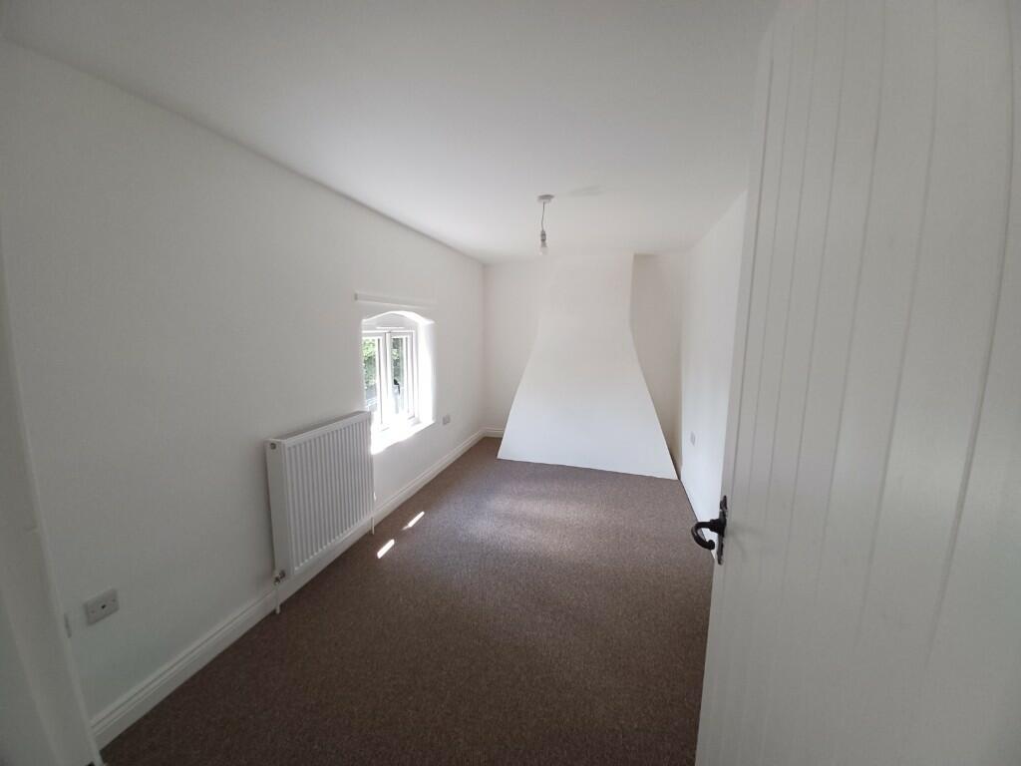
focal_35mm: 13
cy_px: 383
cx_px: 510
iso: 100
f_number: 2.2
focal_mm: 1.42
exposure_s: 1/50
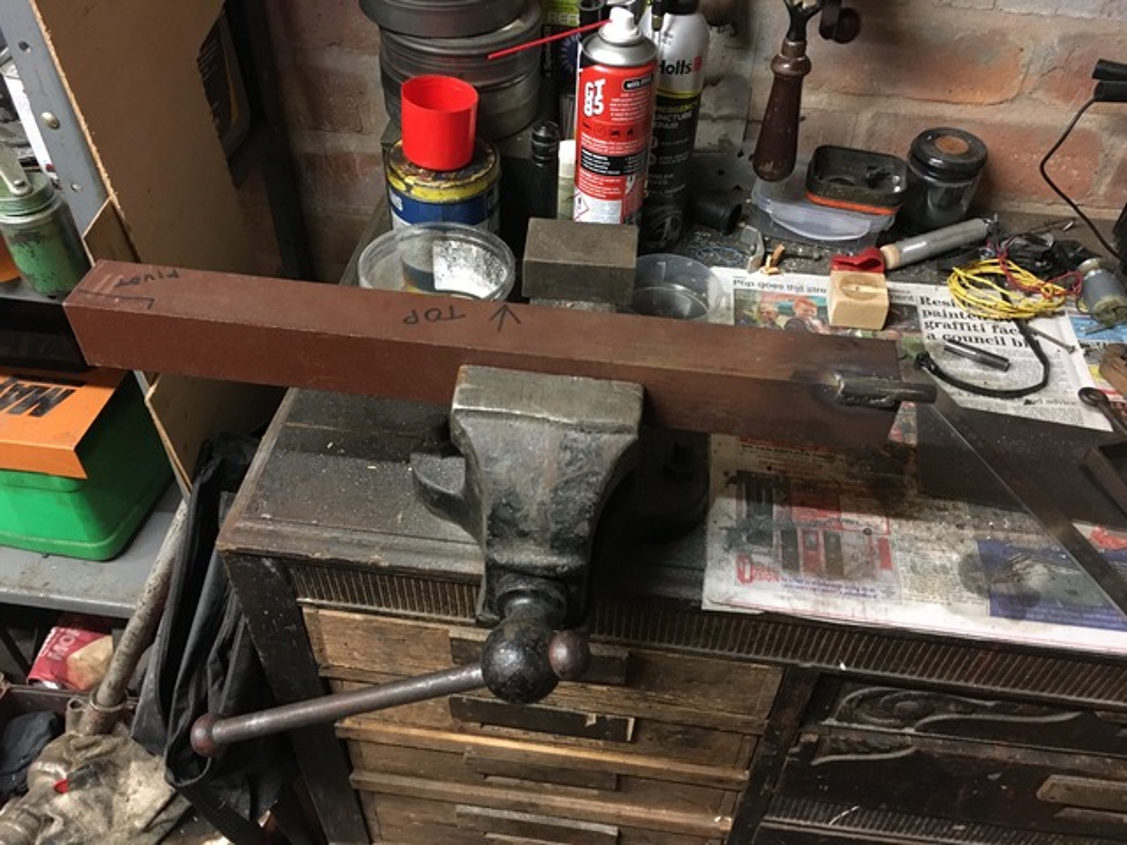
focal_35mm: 29
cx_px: 564
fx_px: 944
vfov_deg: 48.2
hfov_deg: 61.7
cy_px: 422
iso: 400
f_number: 2.2
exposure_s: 1/17
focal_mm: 4.15
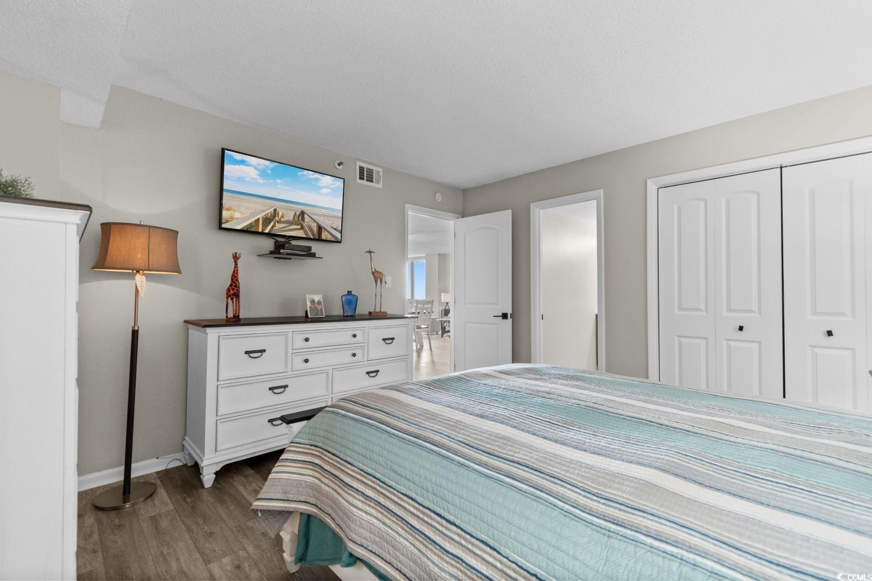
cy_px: 290
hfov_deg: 100.4
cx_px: 436
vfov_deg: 77.3
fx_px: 363
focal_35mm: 15
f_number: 4.5
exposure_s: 1/8
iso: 100
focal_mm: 10
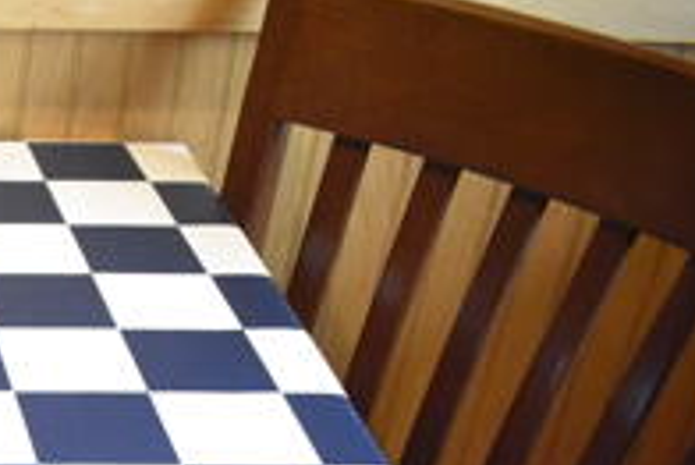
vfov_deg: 15.0
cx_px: -333
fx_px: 1623
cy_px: 717
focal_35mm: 84
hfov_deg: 20.8
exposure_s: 1/125
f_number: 3.5
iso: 3200
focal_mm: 18
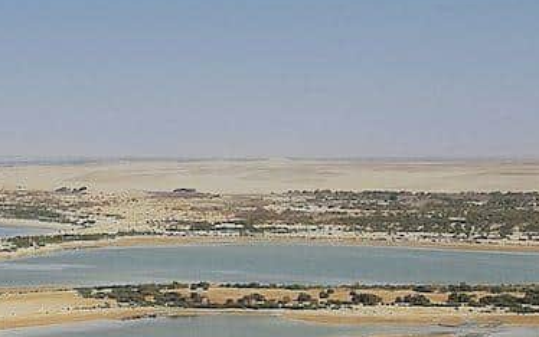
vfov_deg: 7.3
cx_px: 16
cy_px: 241
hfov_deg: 11.5
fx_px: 2646
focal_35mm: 180
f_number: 10
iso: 100
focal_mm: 55
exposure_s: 1/400
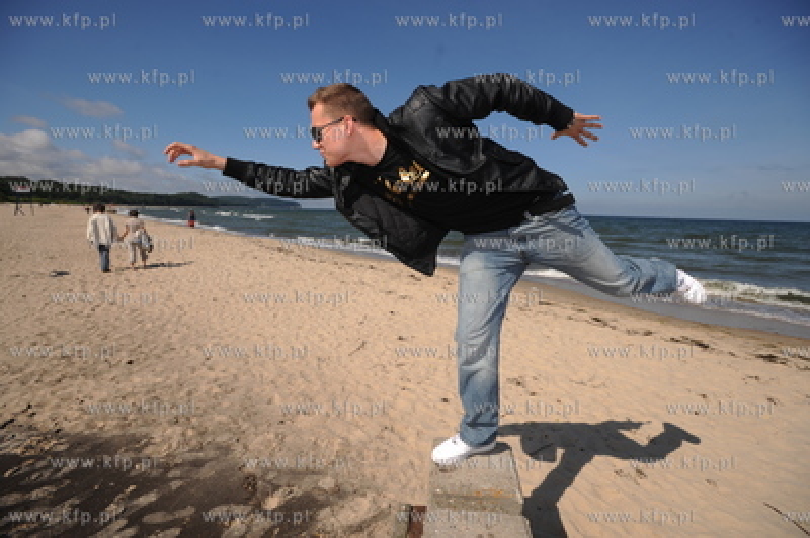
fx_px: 382
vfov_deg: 70.3
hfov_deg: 93.3
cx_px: 405
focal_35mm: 17
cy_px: 269
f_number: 5.6
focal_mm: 17
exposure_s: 1/1000
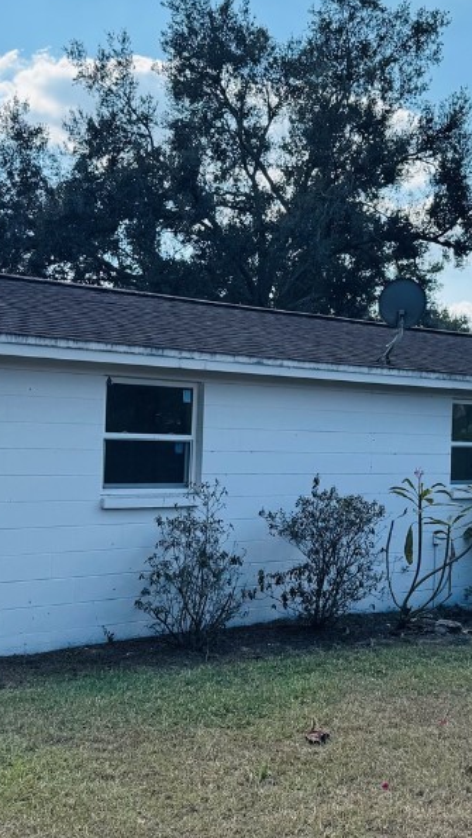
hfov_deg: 26.3
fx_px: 1001
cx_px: 342
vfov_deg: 45.5
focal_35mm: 45
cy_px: 410
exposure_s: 1/3413
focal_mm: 6.76
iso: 80
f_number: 1.78
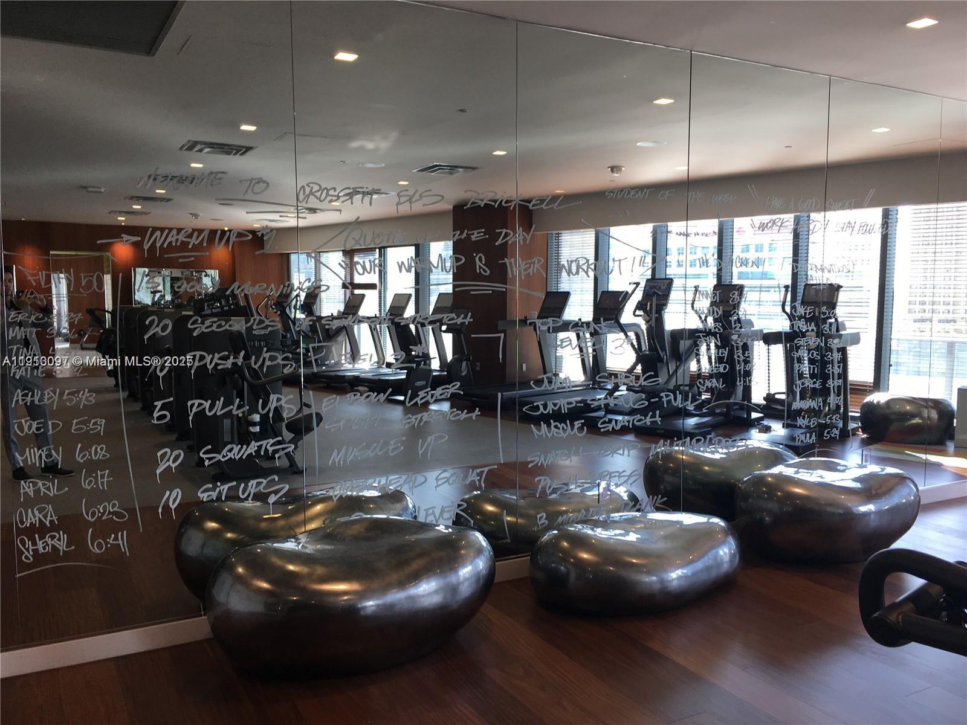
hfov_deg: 61.7
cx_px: 484
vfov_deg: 48.2
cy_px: 362
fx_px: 810
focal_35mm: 29
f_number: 2.2
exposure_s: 1/60
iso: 25
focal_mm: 4.15
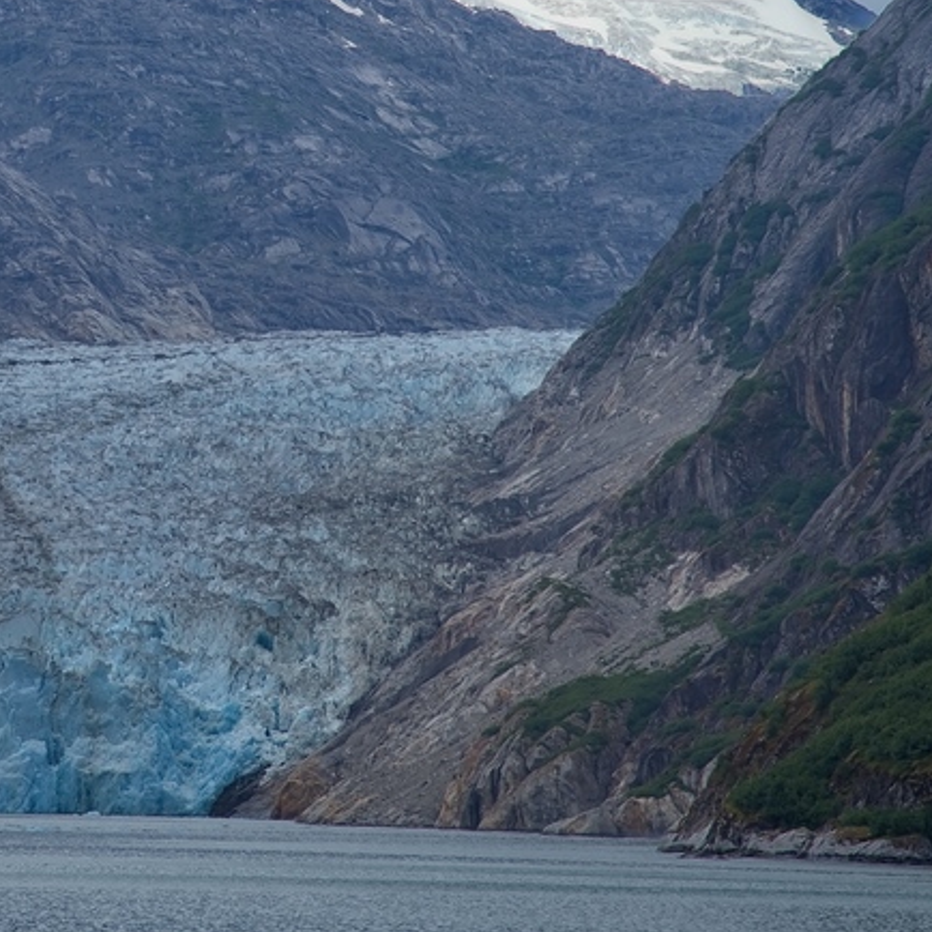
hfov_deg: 5.8
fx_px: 9169
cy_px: 163
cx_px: -77
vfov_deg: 5.8
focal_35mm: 301
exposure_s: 1/250
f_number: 6.3
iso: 100
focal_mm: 120
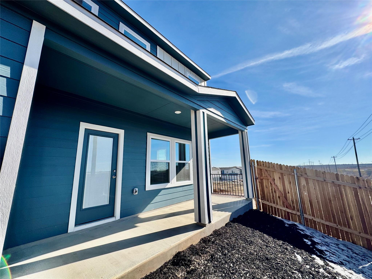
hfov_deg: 102.1
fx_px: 150
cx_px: 186
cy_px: 140
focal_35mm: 14
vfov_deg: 85.7
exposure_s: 1/1880
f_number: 2.2
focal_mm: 2.22
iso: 50
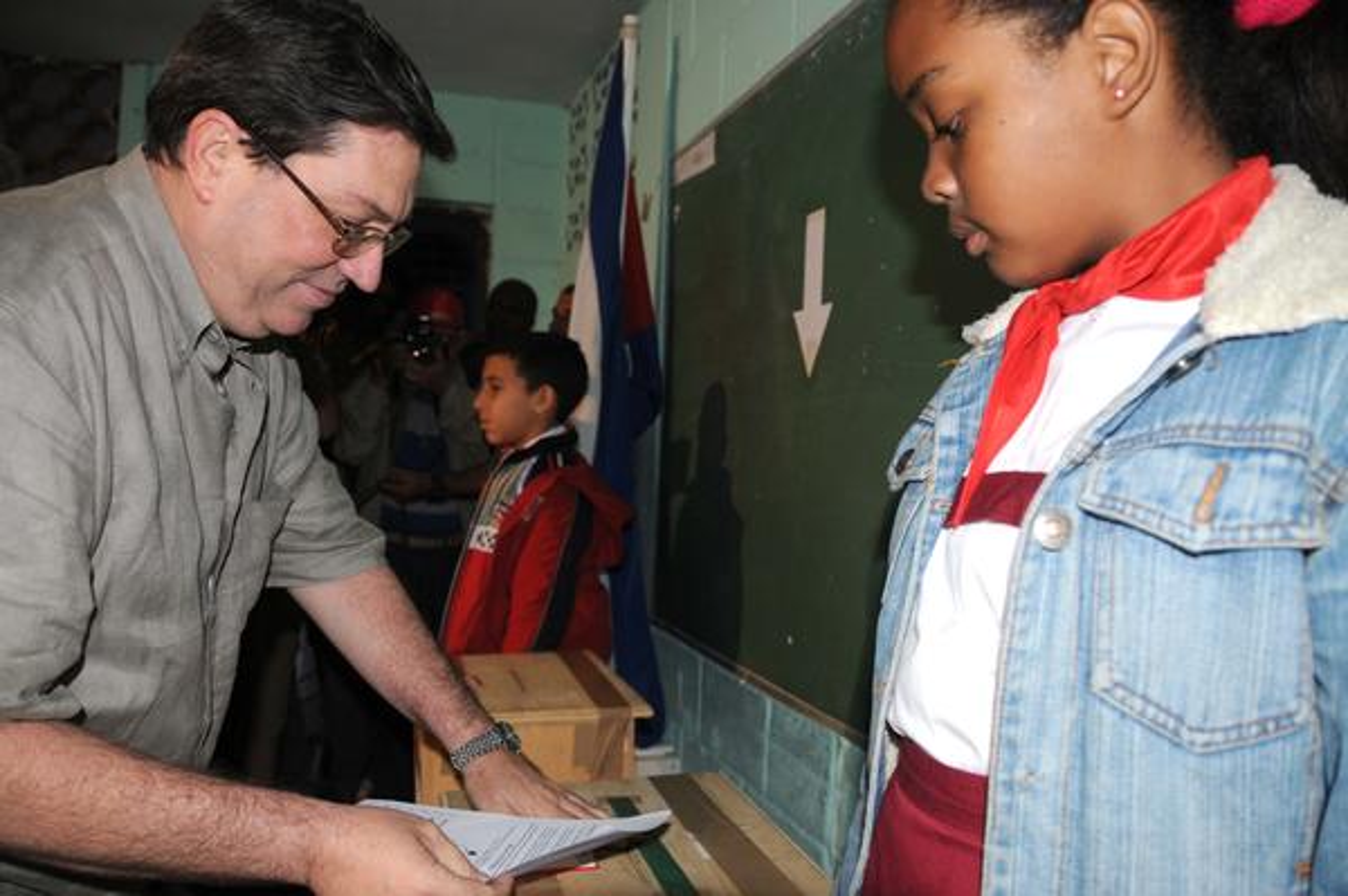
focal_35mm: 27
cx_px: 674
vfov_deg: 47.9
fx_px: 1010
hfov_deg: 67.4
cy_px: 448
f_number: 3.5
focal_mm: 18
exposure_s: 1/160
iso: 400
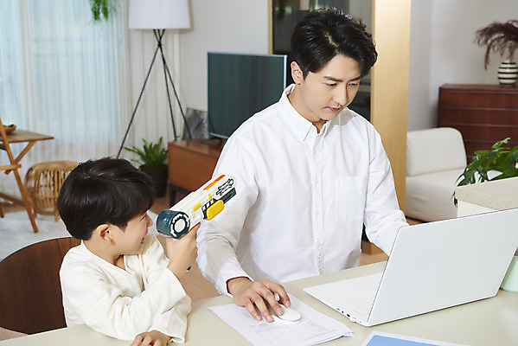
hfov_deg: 39.6
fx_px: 720
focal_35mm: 50
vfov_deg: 27.0
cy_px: 173
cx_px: 259
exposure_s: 1/80
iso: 200
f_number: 5
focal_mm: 50
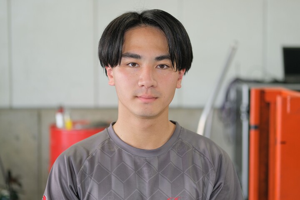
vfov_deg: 18.2
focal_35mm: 75
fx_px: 625
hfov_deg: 27.0
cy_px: 100
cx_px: 150
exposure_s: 1/150
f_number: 2.2
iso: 500
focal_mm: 50
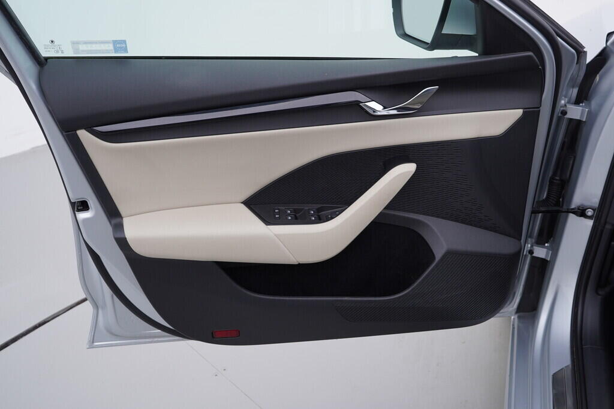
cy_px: 204
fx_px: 614
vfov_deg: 36.9
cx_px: 307
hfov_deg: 53.1
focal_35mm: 36
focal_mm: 24
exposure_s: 1/60
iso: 125
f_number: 3.5
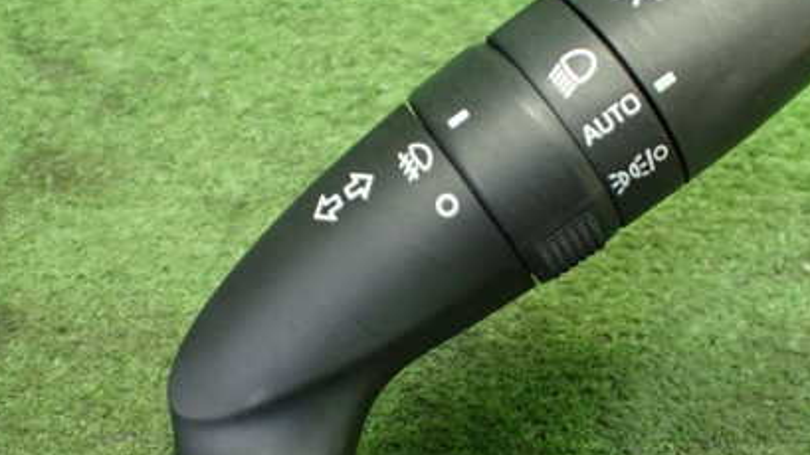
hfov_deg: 42.6
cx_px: 507
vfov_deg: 24.9
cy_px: 259
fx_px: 1031
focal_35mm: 48
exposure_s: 1/80
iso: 800
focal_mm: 5.4
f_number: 2.3
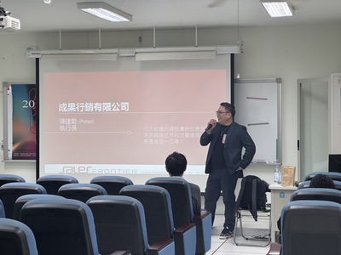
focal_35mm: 77
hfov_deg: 25.3
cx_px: 170
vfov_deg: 19.1
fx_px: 759
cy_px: 128
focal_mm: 9
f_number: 2.8
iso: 160
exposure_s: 1/60
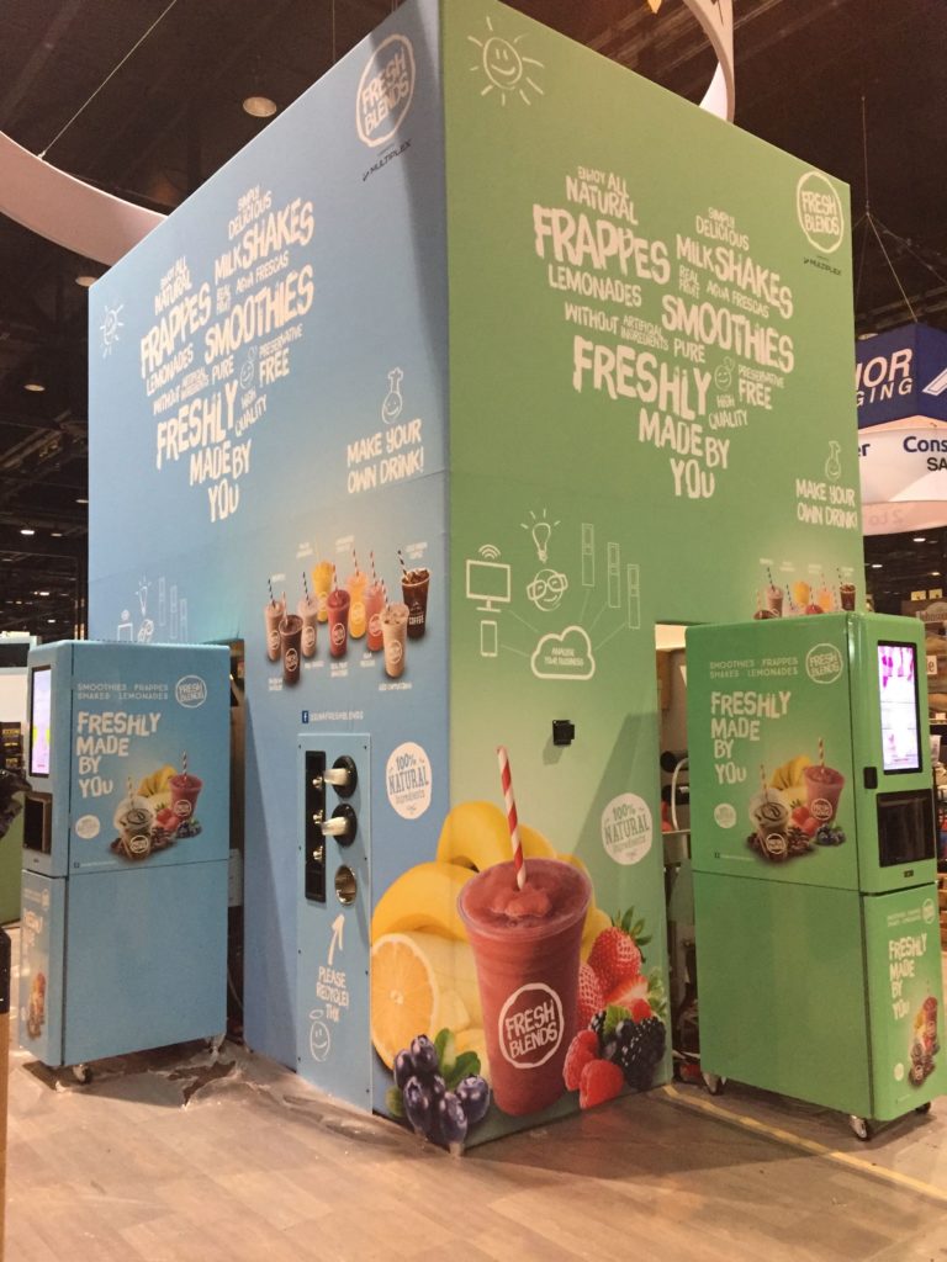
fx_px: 1058
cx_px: 474
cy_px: 631
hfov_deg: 48.2
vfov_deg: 61.7
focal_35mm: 29
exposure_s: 1/30
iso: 250
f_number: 2.2
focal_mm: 4.15
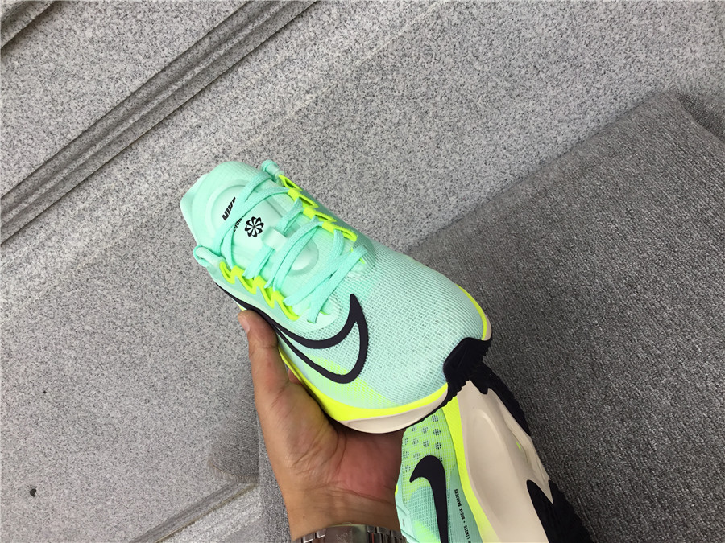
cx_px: 362
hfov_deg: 58.4
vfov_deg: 45.4
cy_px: 272
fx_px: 649
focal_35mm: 31
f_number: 2.4
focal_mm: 3.3
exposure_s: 1/128
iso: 25
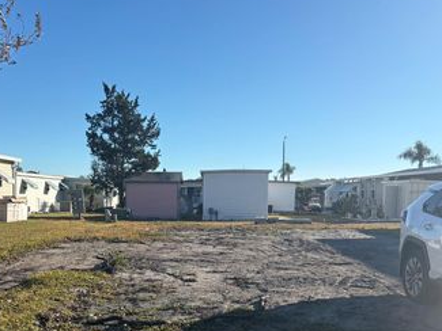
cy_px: 234
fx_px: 511
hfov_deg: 46.5
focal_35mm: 40
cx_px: 173
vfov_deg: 35.4
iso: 50
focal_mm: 5.96
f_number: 1.6
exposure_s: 1/3831
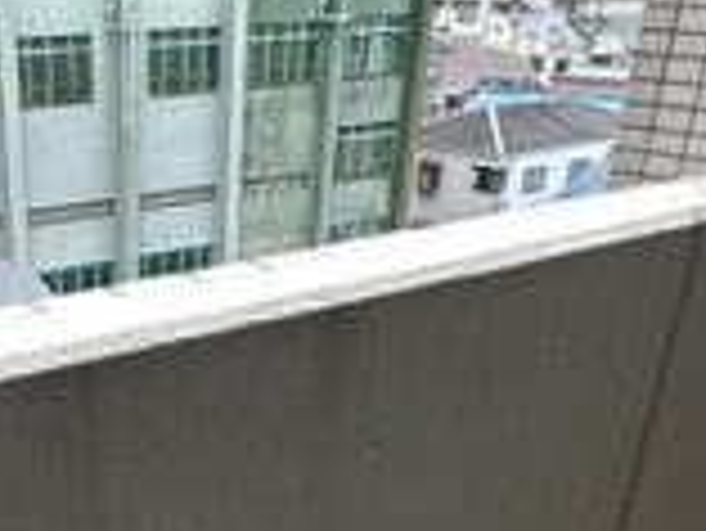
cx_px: 139
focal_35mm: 57
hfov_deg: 32.8
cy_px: 837
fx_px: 1163
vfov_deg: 21.0
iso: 40
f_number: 2.2
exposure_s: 1/240
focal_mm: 2.22
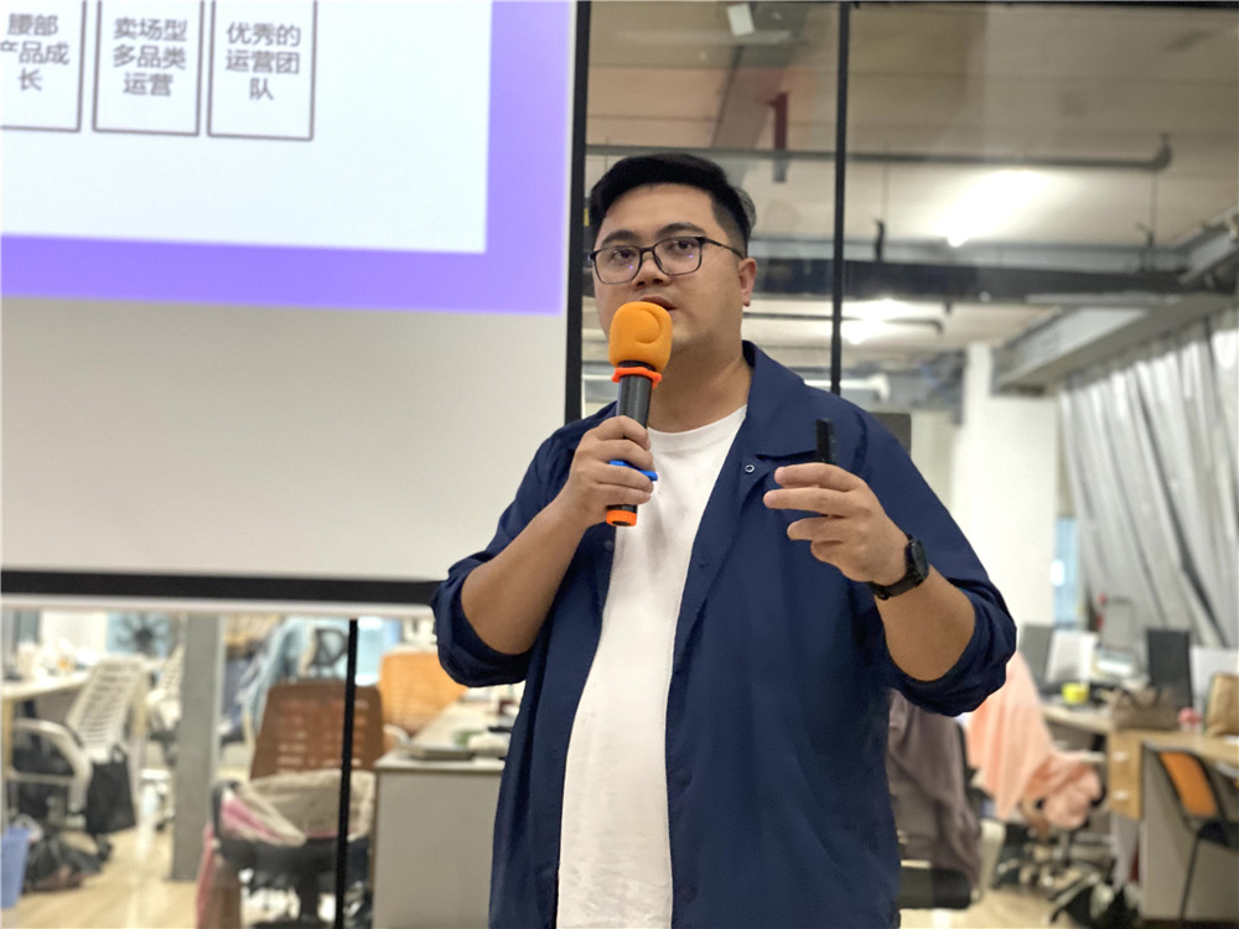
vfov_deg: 28.0
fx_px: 1861
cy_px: 464
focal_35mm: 52
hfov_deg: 36.8
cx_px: 620
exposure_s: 1/33
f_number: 2
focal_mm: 6
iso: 320
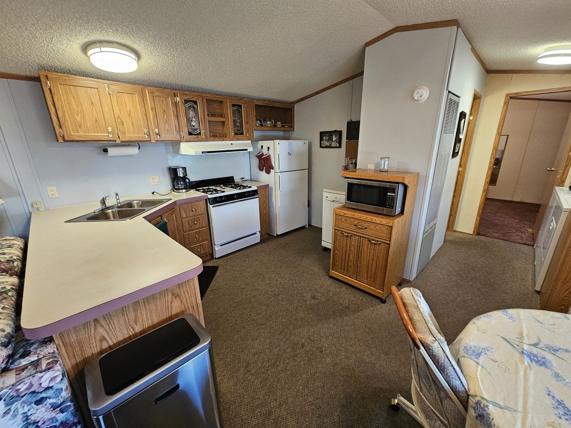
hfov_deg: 106.2
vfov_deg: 89.9
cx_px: 286
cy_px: 214
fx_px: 214
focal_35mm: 13
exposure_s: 1/60
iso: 320
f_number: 2.2
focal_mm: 2.2
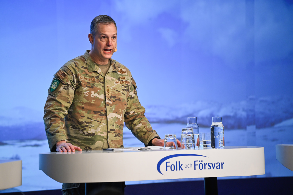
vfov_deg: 7.4
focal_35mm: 185
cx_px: 146
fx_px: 1505
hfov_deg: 11.1
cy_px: 98
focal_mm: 185
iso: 1000
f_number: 2.8
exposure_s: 1/250
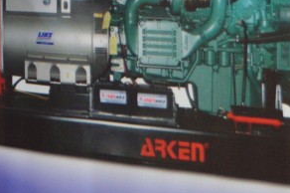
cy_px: -51
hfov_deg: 11.8
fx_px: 1336
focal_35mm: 166
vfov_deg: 8.2
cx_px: -160
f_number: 4.2
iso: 900
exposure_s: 1/60
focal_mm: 28
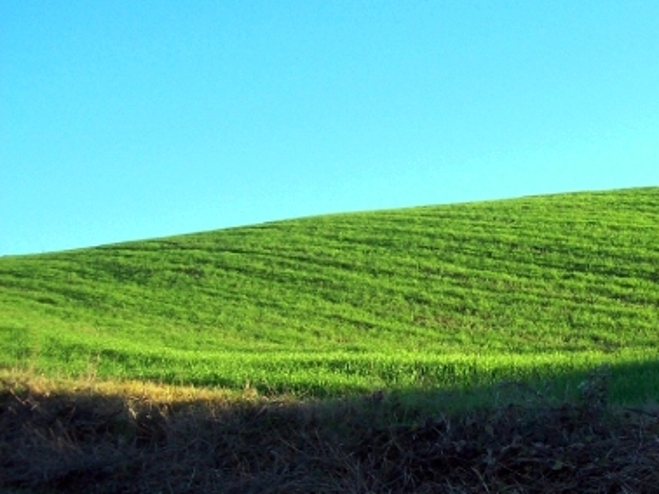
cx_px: 553
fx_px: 1161
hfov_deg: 30.7
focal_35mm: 61
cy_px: 225
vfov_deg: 24.0
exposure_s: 1/410
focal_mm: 6
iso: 80
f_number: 2.7
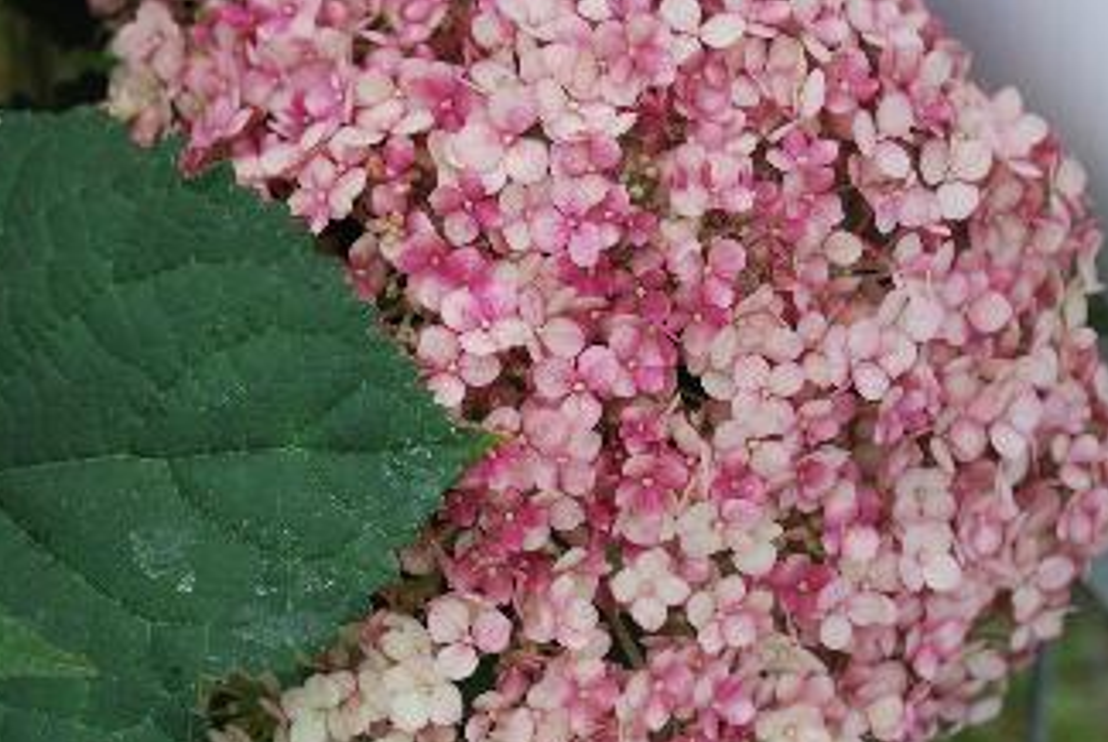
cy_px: 400
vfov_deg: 15.4
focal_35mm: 89
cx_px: 496
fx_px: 2743
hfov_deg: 22.8
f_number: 8
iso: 180
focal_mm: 48
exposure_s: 1/60
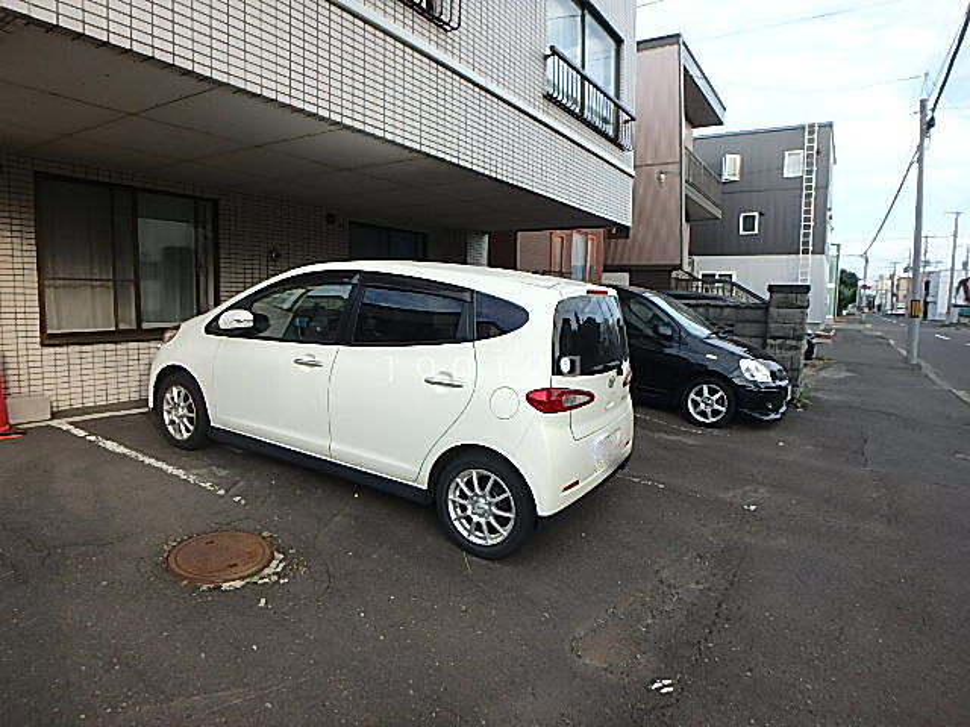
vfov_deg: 63.4
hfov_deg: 79.0
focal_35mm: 21
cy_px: 364
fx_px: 588
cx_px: 485
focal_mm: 3.7
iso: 125
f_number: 3.5
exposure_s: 1/200
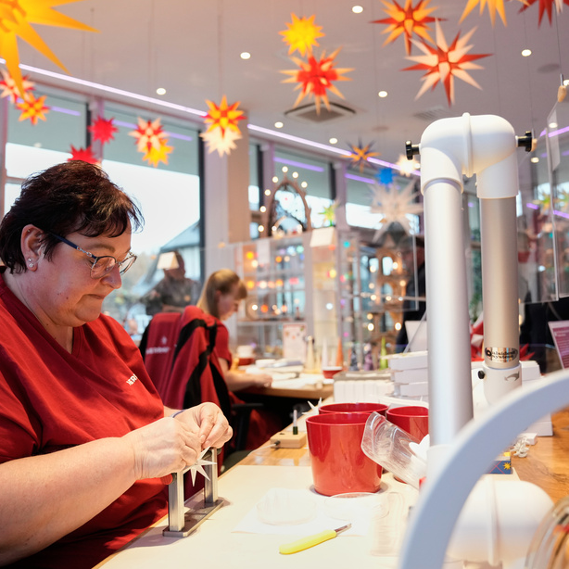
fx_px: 632
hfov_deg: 48.4
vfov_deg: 48.4
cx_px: 312
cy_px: 264
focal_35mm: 34
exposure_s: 1/640
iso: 1600
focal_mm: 24
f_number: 2.8
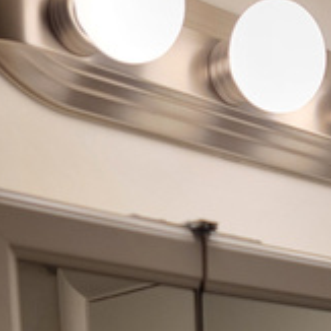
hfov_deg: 16.9
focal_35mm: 100
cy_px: 723
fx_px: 1082
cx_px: 361
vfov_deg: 13.8
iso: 64
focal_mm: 6.7
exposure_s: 1/120
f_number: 1.8
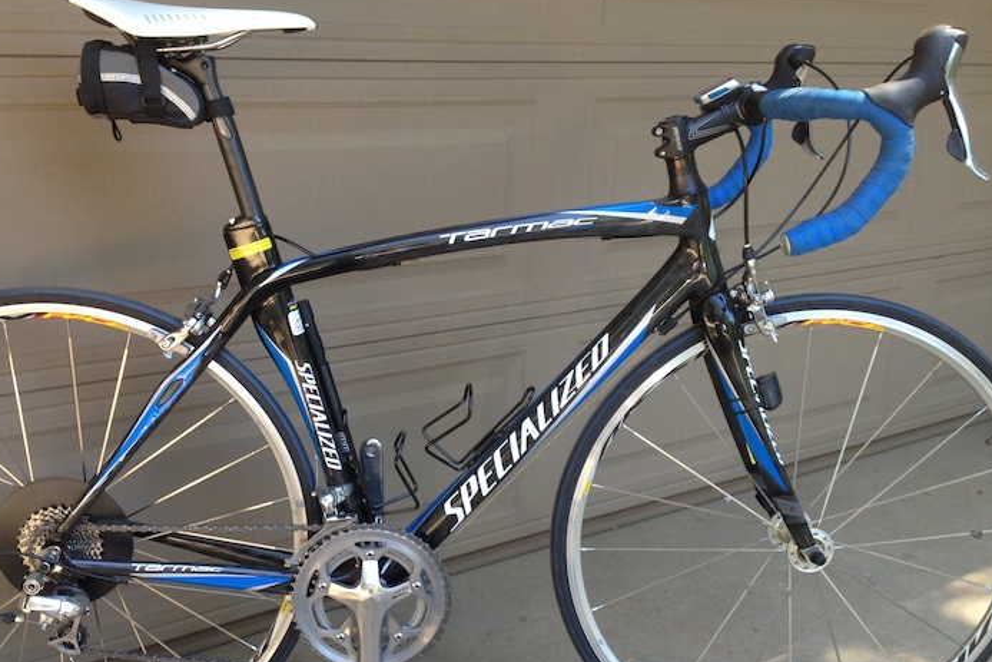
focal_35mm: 42
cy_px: 387
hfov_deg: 46.3
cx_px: 435
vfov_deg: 31.8
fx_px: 1157
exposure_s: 1/60
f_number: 2.4
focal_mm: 4.28
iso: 50
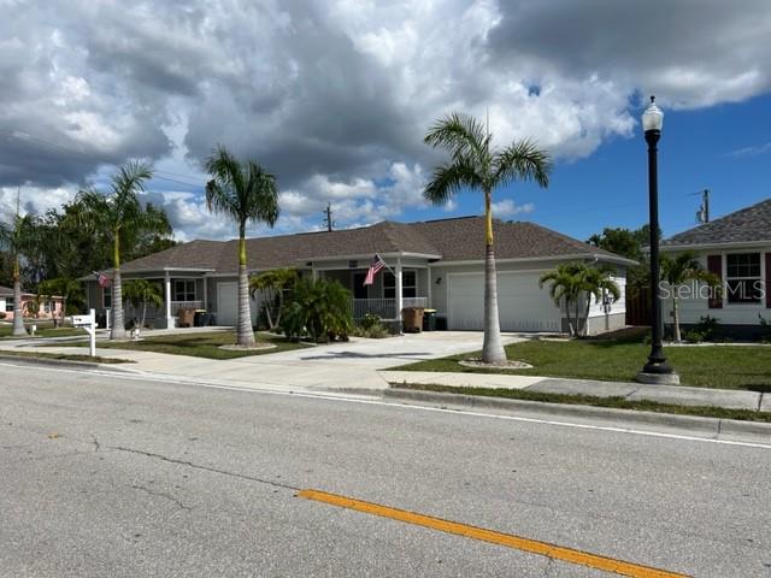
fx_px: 579
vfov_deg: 53.1
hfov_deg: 67.3
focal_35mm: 26
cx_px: 386
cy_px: 289
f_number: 1.5
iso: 50
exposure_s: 1/9434
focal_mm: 5.7
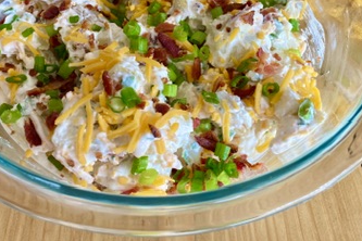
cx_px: 150
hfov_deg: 49.3
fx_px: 392
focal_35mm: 39
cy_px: 56
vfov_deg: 33.4
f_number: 1.8
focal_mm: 4.25
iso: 64
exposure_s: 1/122
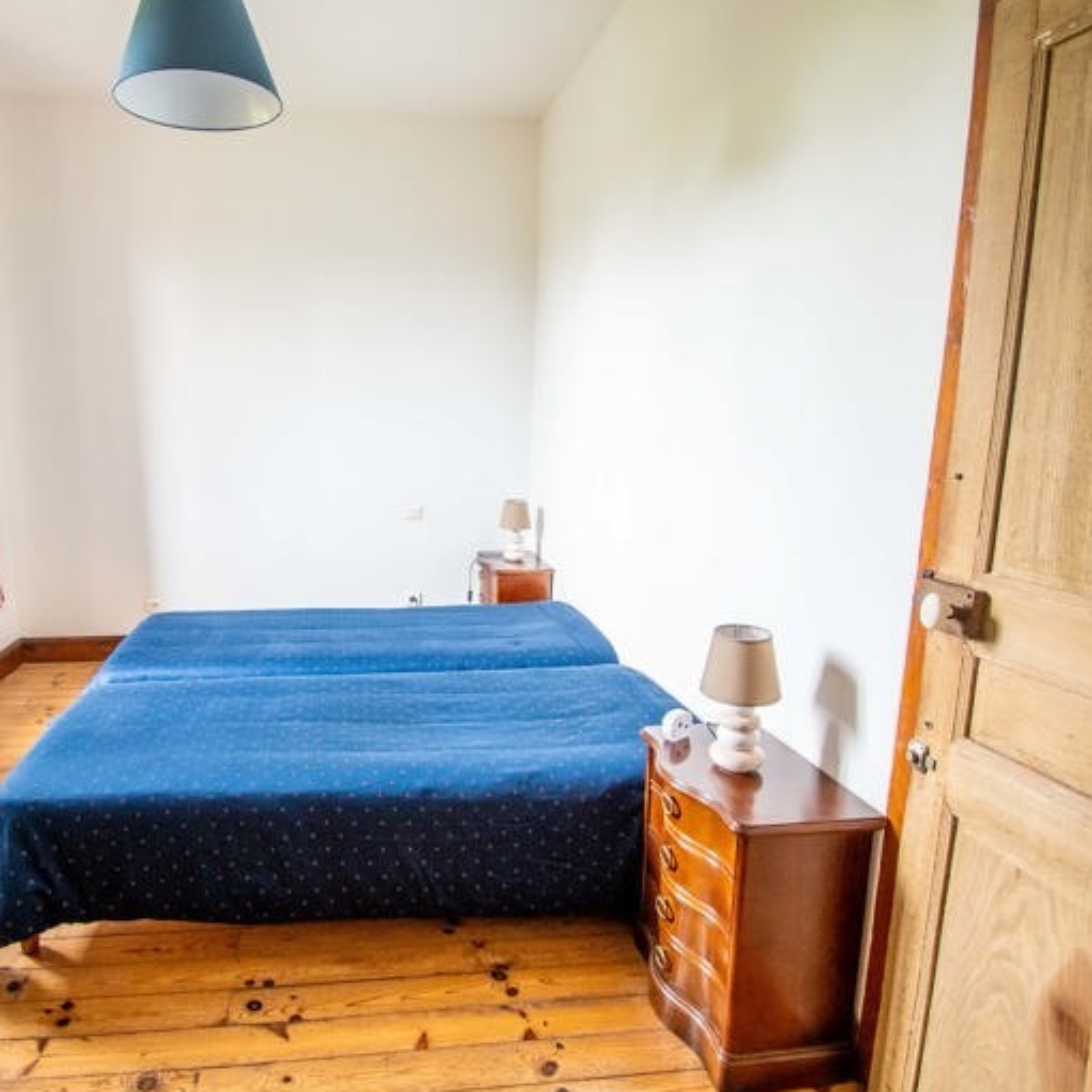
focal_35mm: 20
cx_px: 428
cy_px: 545
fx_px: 714
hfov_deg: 73.9
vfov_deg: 74.8
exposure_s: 1/50
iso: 2000
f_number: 5.6
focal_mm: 10
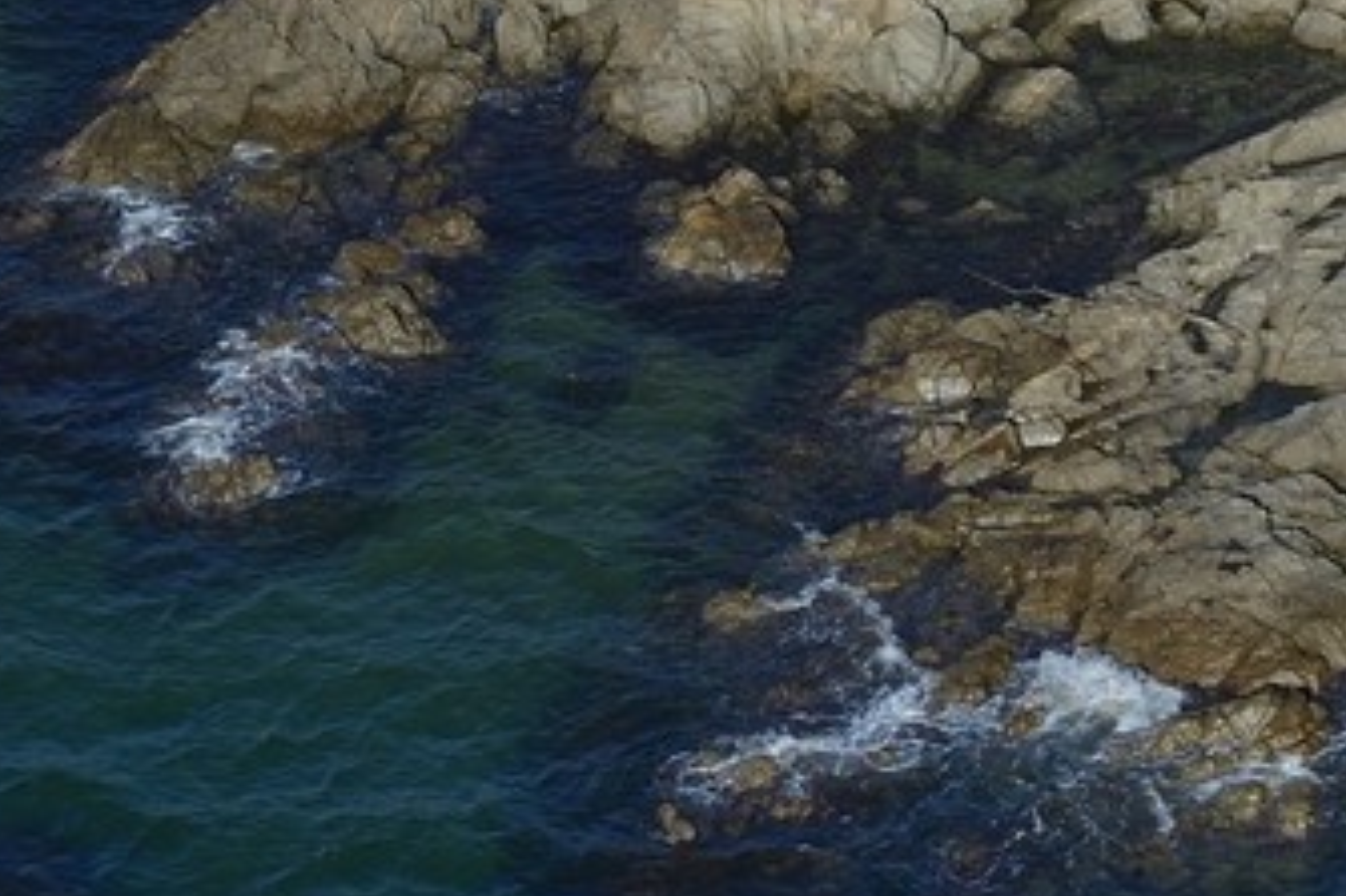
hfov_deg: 3.2
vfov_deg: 2.1
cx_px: 3021
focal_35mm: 644
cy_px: -731
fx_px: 24066
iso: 400
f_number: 9
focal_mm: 135
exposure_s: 1/1000
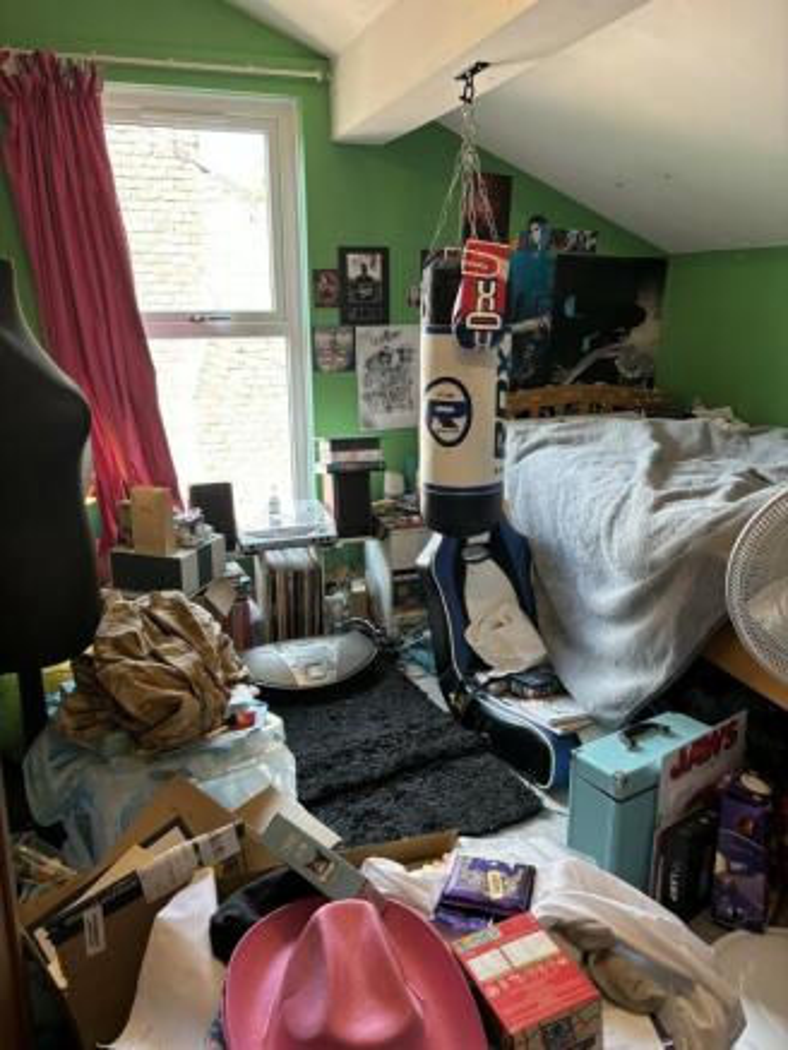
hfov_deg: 53.1
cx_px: 394
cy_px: 525
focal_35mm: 26
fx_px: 789
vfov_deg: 67.3
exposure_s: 1/50
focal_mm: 5.96
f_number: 1.6
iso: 80
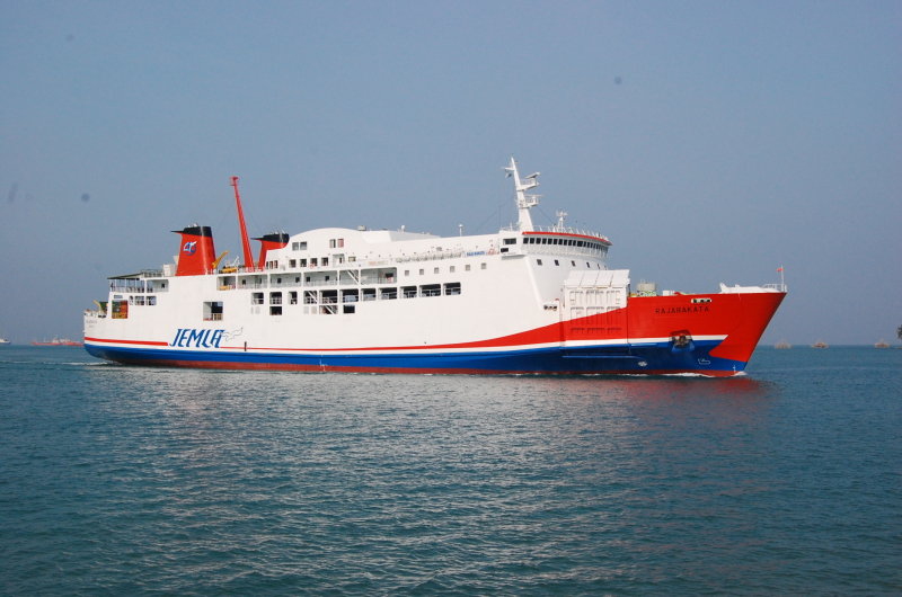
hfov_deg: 49.6
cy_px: 298
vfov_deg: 34.1
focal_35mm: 39
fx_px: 975
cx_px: 451
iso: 800
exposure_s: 1/1600
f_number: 11
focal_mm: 26
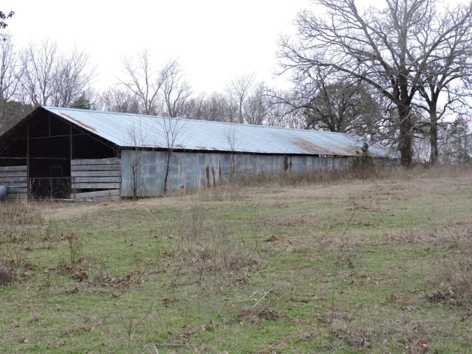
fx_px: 750
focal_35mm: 55
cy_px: 177
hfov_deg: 34.9
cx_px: 236
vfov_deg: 26.6
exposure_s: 1/200
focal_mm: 9.8
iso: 100
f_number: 3.7
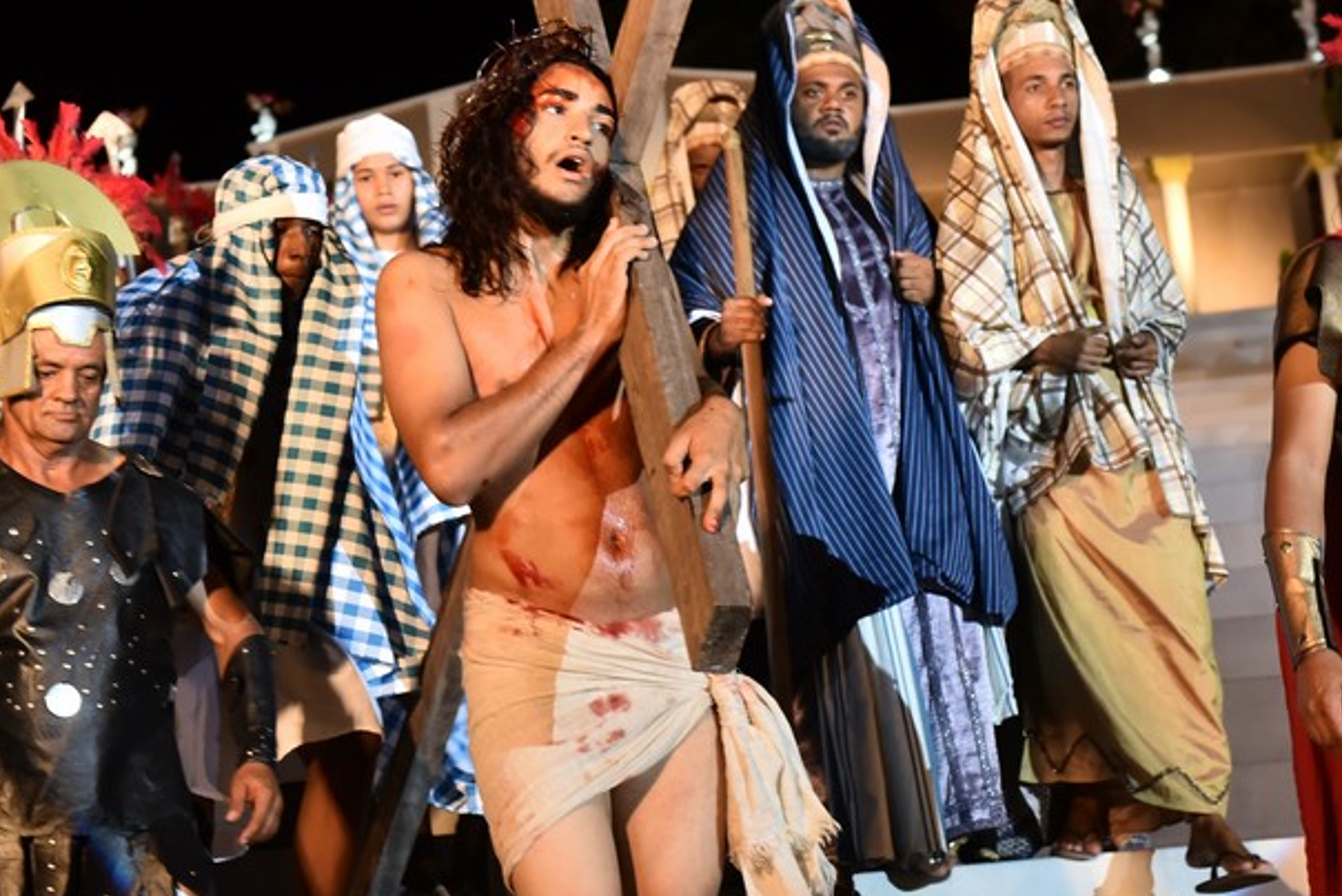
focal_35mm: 73
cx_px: 577
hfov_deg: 27.7
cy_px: 434
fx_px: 2722
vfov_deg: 18.7
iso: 1600
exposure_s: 1/125
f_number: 4.5
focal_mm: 52
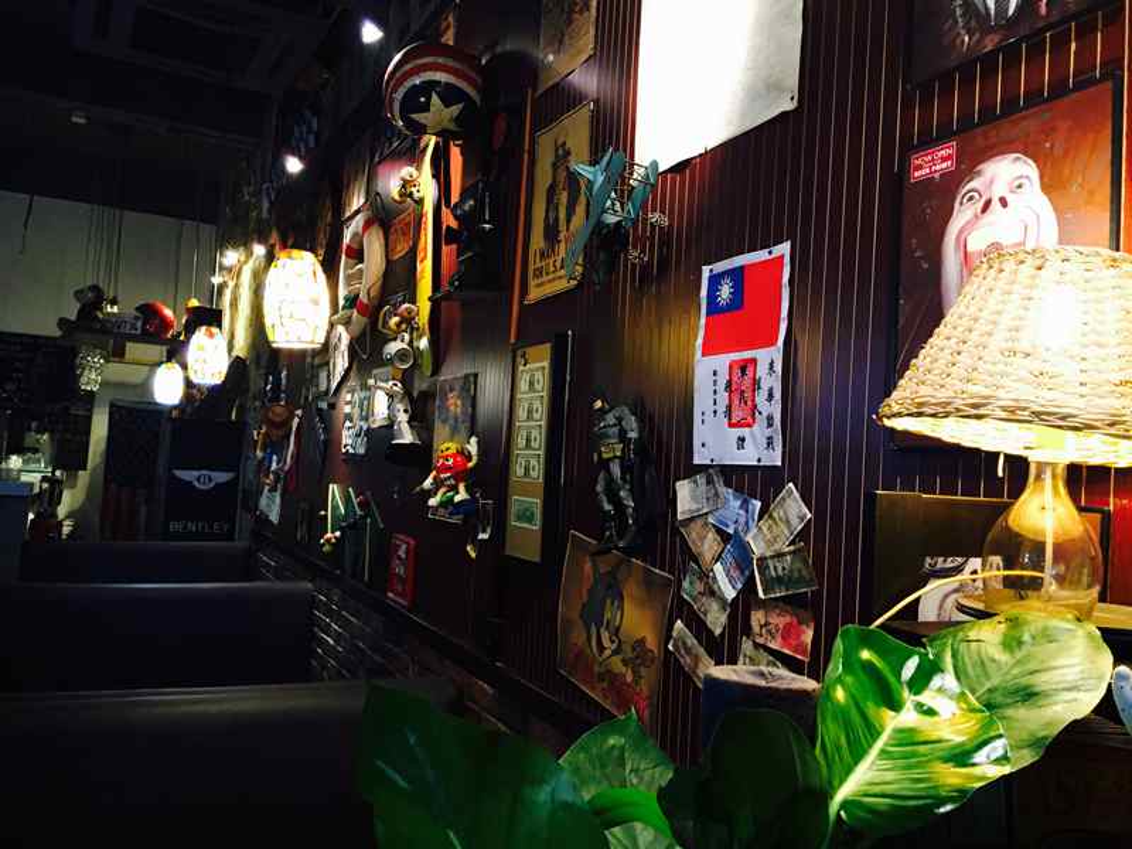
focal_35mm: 29
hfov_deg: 61.7
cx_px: 566
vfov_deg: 48.2
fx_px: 948
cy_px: 424
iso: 250
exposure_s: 1/20
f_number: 2.2
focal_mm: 4.15
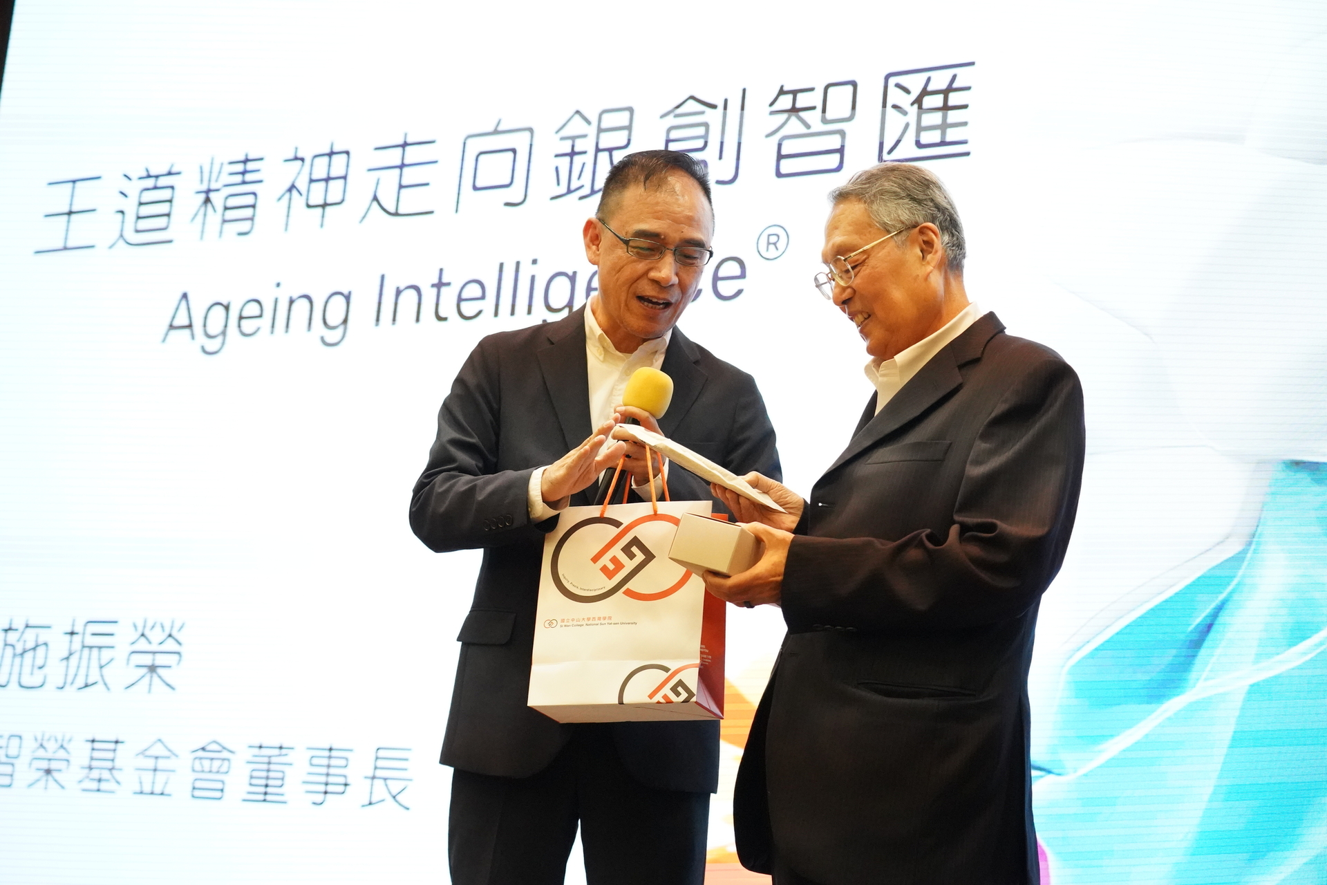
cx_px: 664
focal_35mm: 60
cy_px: 442
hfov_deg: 33.4
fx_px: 2211
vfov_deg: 22.6
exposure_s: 1/800
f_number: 4.5
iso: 12800
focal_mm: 60
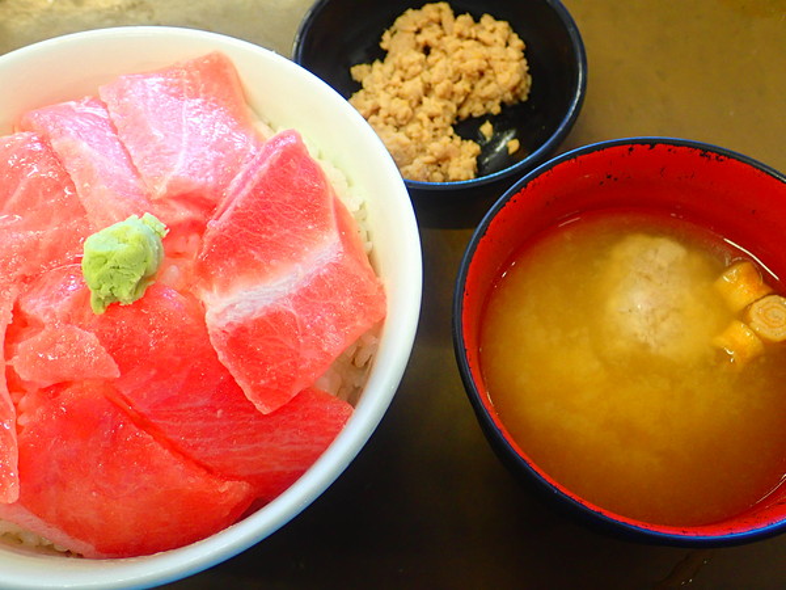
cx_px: 393
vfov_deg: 36.0
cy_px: 295
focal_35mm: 40
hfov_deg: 46.8
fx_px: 908
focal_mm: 7.34
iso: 250
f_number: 2.8
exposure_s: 1/40
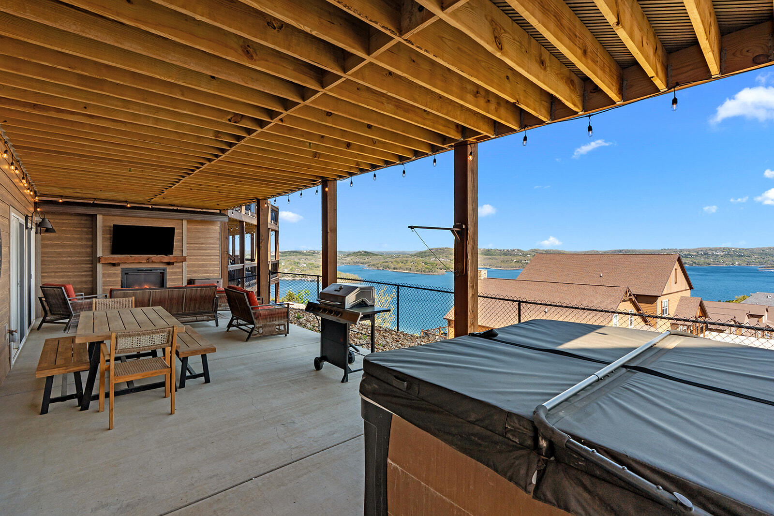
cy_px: 258
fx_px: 344
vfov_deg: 73.8
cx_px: 387
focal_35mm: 16
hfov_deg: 96.7
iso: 250
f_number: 10
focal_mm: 16
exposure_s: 1/80
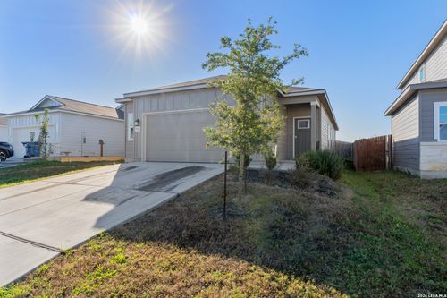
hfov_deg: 85.4
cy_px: 149
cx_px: 224
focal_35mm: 20
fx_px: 242
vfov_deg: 63.2
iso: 200
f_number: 9
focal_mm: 13
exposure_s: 1/125
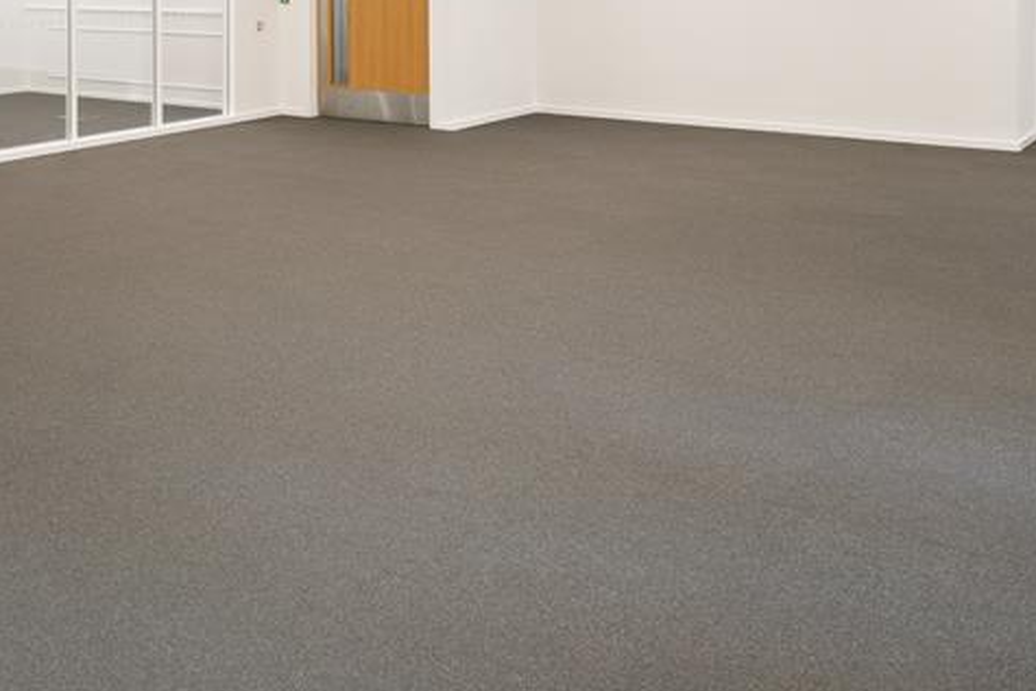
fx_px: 1324
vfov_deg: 27.0
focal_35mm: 46
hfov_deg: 38.8
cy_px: -59
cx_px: 46
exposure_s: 1/13
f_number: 9
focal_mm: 19
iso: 500
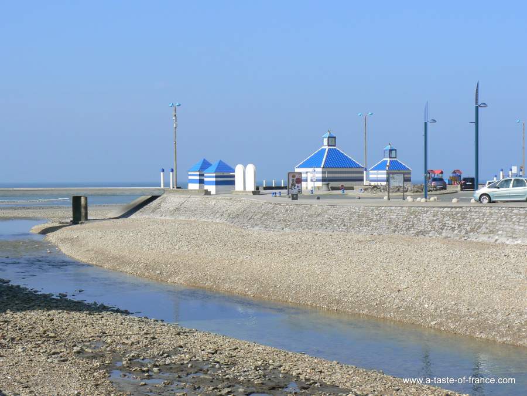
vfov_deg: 19.4
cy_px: 198
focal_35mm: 76
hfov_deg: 25.7
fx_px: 1157
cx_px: 264
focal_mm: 12.6
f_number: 7.1
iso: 80
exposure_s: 1/500
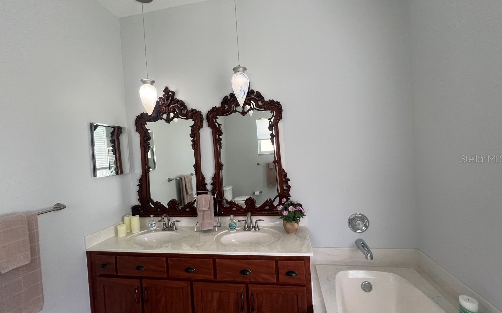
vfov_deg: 78.6
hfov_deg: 105.3
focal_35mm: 14
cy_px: 158
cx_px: 252
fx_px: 192
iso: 80
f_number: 1.8
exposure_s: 1/120
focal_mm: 1.57
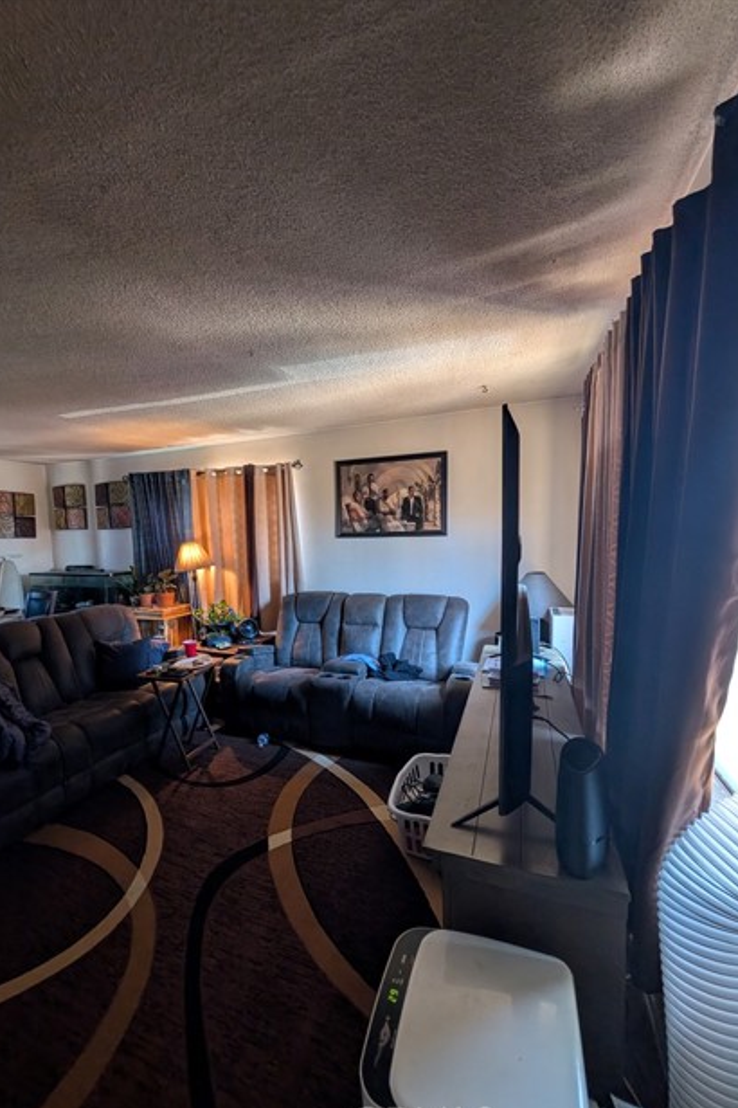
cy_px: 573
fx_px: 400
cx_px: 342
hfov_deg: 85.3
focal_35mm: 13
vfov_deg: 108.3
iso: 84
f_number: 1.7
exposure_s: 1/40
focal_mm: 2.02
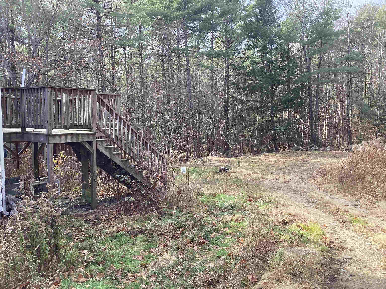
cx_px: 193
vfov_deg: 45.4
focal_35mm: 31
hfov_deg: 58.4
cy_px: 144
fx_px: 346
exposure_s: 1/120
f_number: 2.4
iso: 32
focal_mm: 3.3
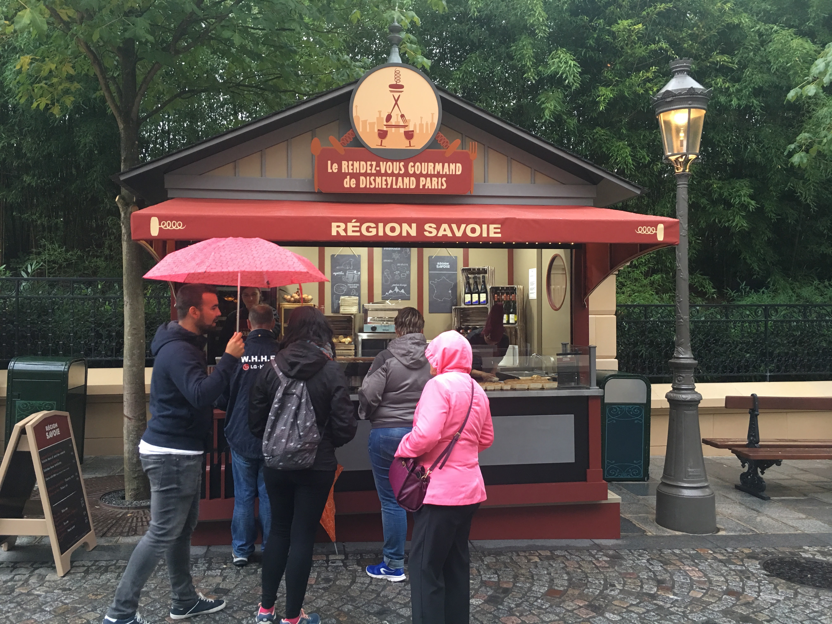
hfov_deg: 61.7
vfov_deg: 48.2
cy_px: 312
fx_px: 697
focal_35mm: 29
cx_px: 416
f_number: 2.2
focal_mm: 4.15
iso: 64
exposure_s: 1/17
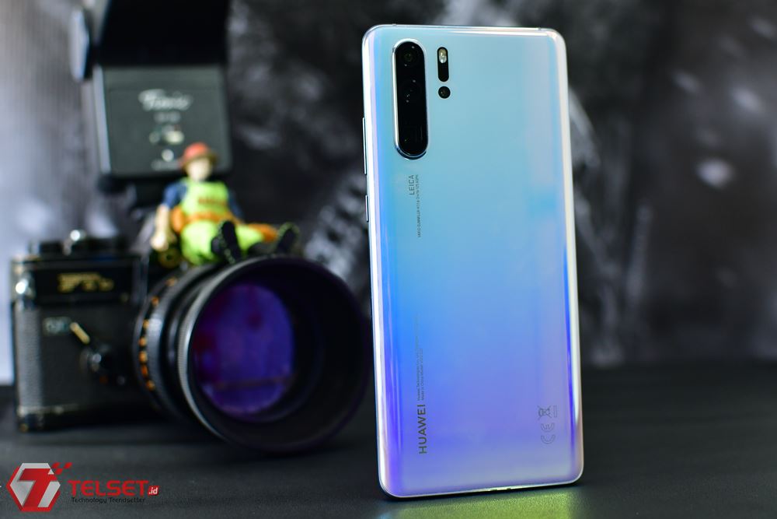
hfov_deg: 37.8
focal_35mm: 52
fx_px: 1133
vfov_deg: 25.8
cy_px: 260
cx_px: 388
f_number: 2.8
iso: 1000
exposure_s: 1/100
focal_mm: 35
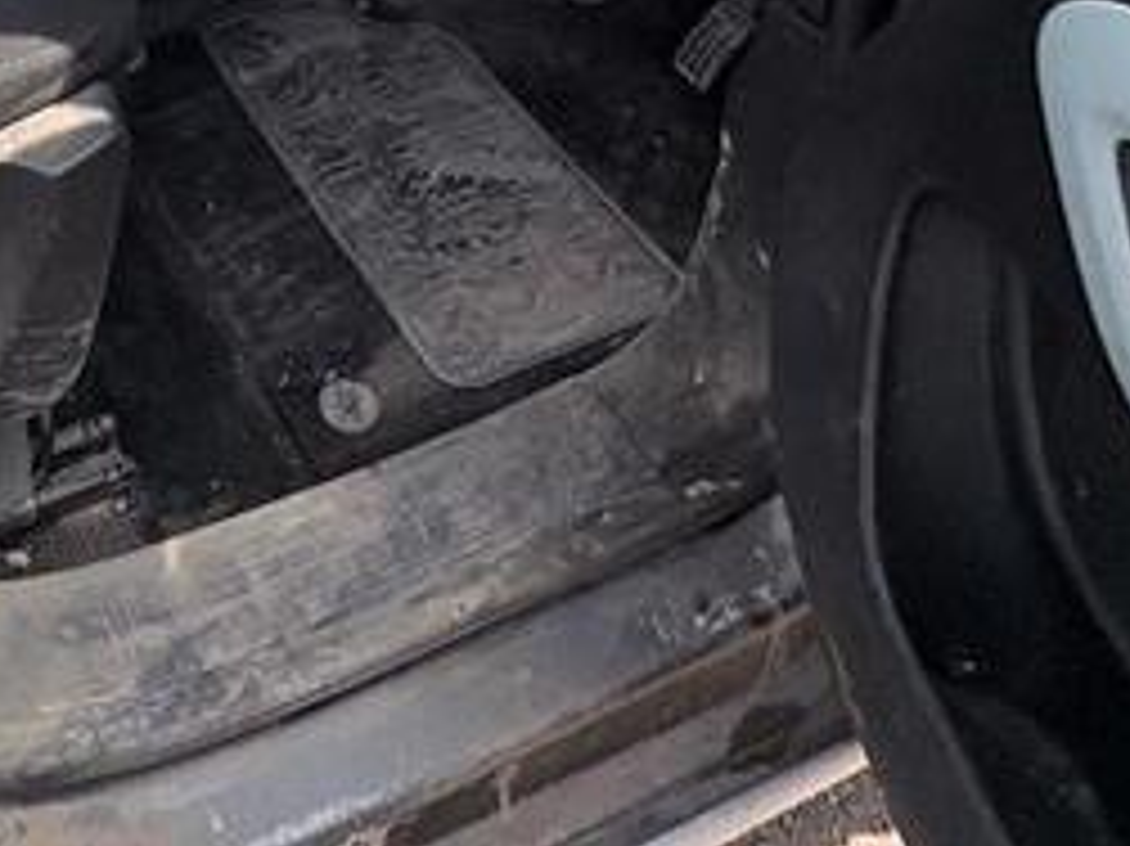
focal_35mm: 50
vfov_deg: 20.7
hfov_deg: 34.2
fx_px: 1631
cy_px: -662
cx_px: -45
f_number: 2.2
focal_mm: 2.22
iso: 50
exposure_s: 1/331
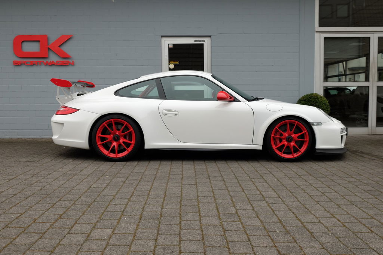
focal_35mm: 38
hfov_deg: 50.7
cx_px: 192
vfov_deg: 35.0
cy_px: 128
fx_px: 404
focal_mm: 25.4
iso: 200
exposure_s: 1/160
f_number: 5.6
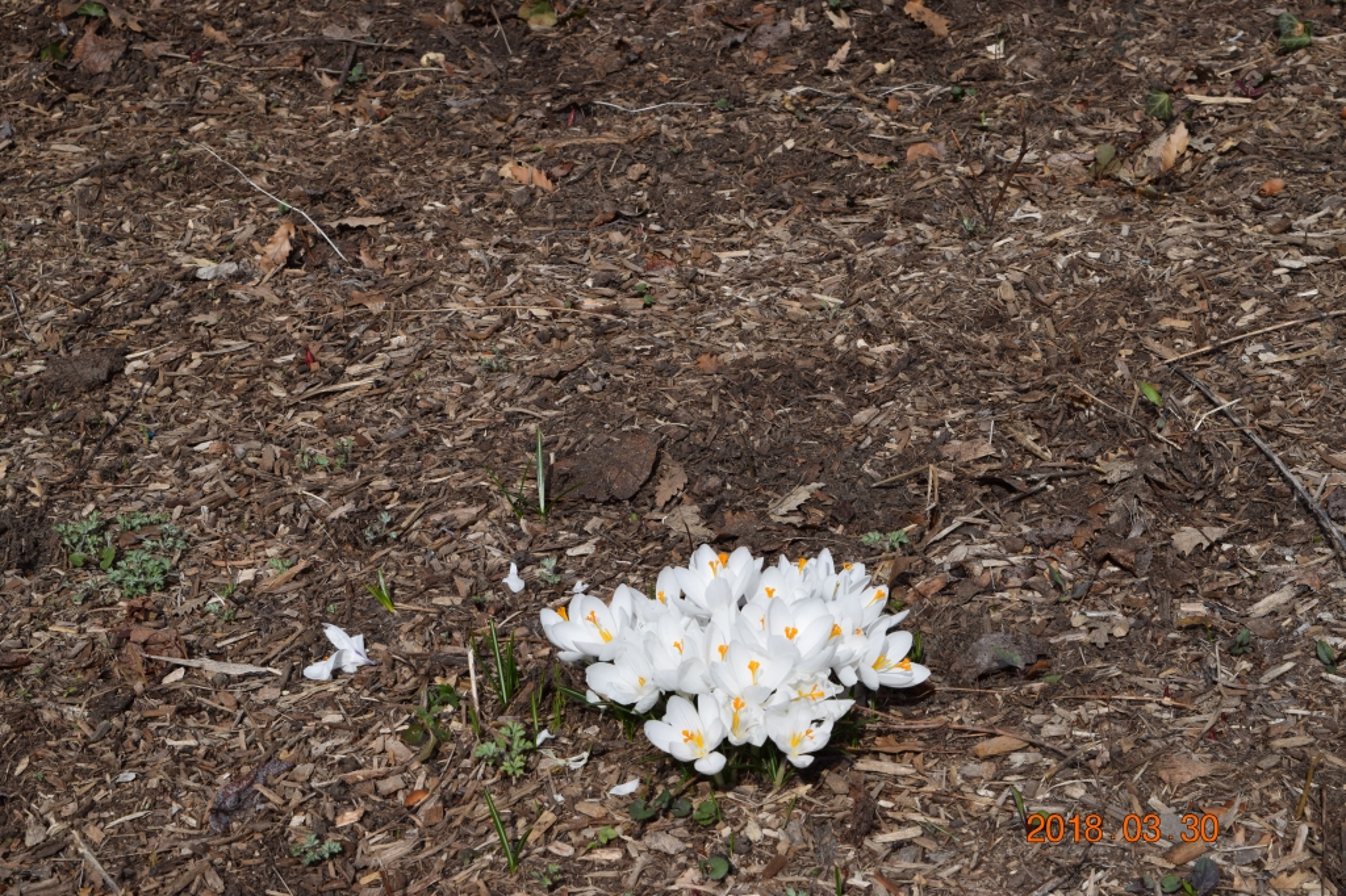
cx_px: 673
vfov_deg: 16.5
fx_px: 3083
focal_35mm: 82
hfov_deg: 24.6
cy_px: 448
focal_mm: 55
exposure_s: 1/500
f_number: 11
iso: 200
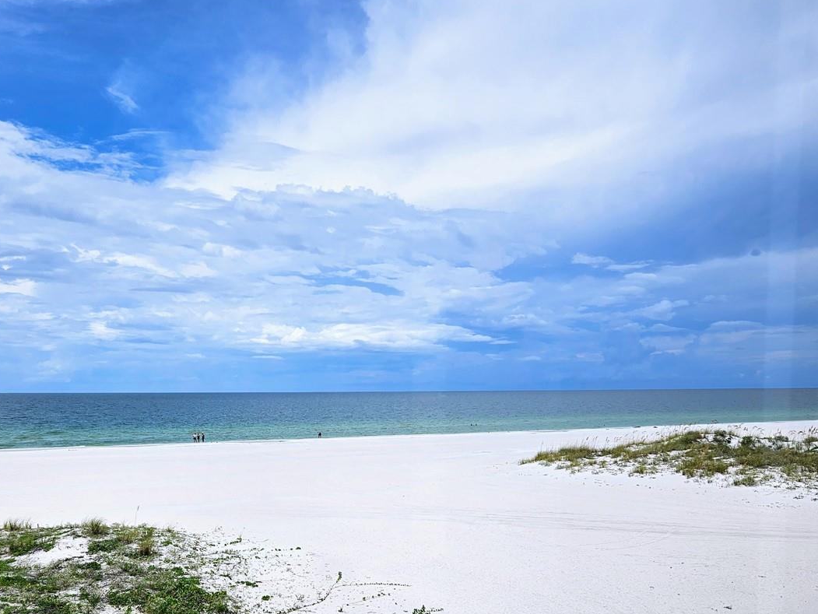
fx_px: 827
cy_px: 451
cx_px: 337
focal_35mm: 35
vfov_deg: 39.8
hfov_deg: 52.3
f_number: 1.8
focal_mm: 5.4
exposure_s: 1/2443
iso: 25
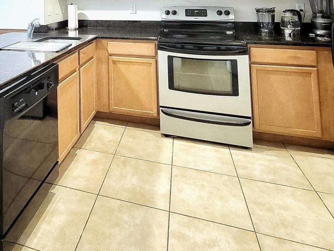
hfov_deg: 65.9
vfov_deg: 49.2
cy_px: 27
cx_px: 91
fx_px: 241
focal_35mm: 25
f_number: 2.2
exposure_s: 1/30
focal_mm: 2.2
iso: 500
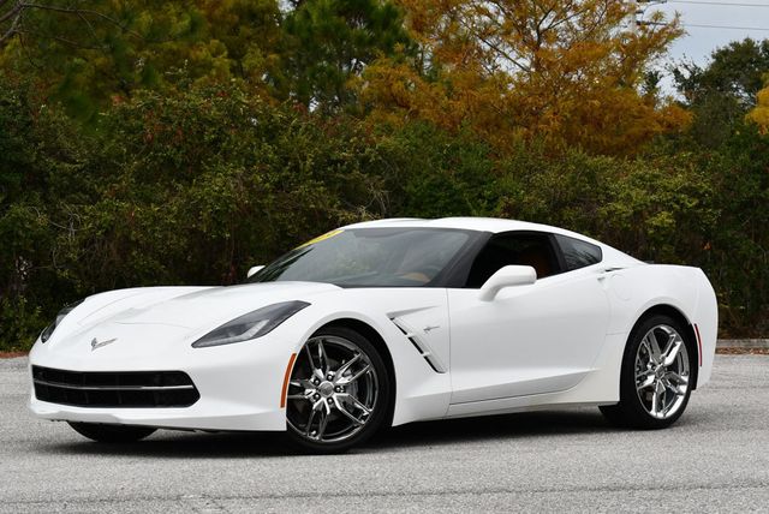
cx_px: 384
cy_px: 257
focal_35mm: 110
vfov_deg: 12.5
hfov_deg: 18.6
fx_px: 2352
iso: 125
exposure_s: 1/250
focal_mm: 55
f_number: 8
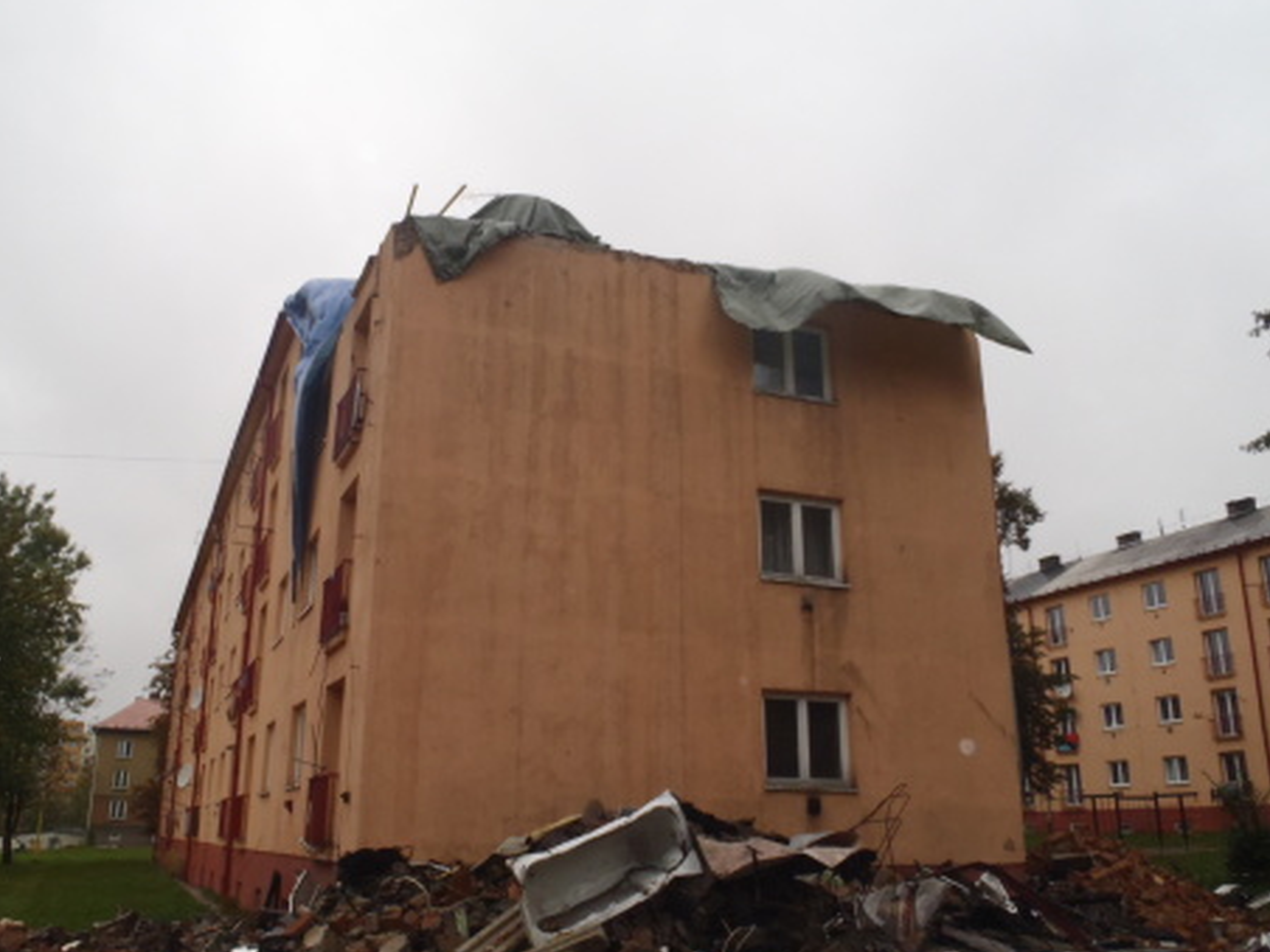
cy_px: 465
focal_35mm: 31
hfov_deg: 58.3
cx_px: 582
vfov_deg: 45.4
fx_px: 1137
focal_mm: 5
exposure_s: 1/50
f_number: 10
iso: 200
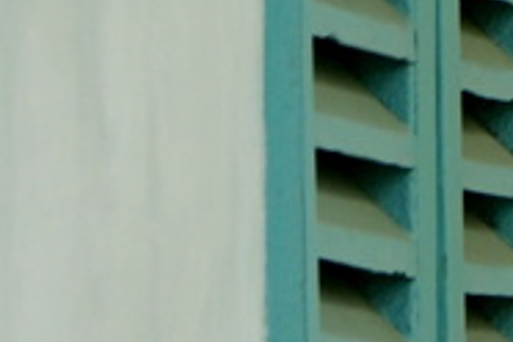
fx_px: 23482
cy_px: 676
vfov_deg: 0.8
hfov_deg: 1.3
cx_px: 552
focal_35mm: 1648
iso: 400
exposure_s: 1/60
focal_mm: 200
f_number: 13
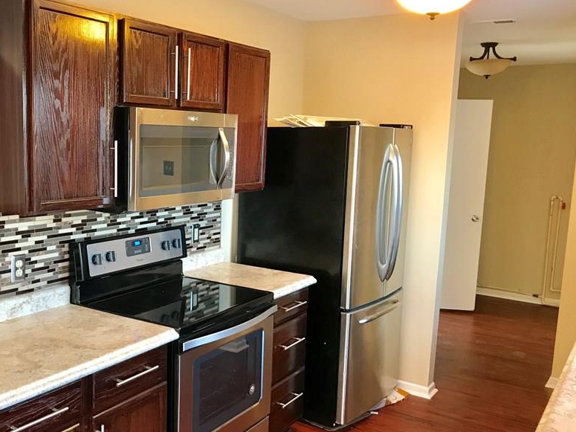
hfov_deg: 49.4
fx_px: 616
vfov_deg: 38.6
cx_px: 199
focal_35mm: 37
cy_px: 233
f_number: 1.8
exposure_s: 1/15
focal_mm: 3.99
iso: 50
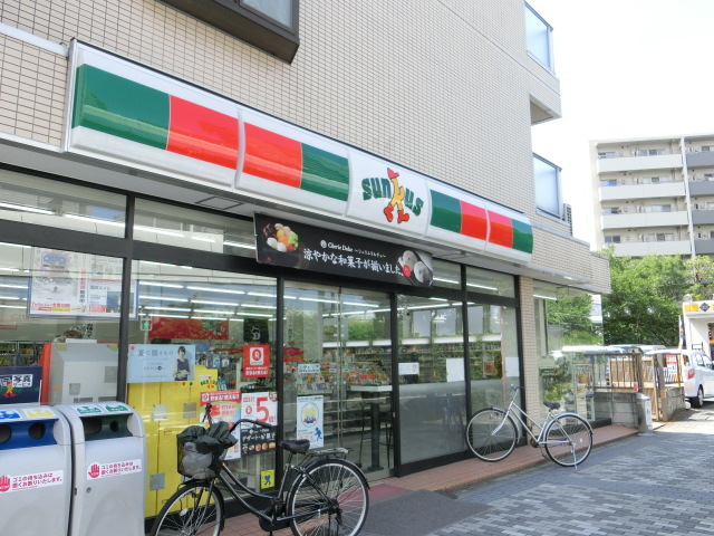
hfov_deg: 61.7
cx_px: 357
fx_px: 598
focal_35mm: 29
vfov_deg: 48.2
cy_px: 268
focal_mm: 5.2
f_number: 3.7
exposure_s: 1/250
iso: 80
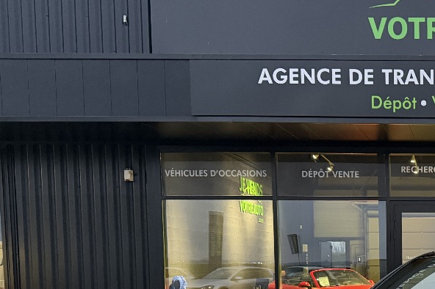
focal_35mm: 54
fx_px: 652
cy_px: 308
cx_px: 456
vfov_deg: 23.6
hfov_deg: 33.1
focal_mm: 6.76
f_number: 1.78
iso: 800
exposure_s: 1/39
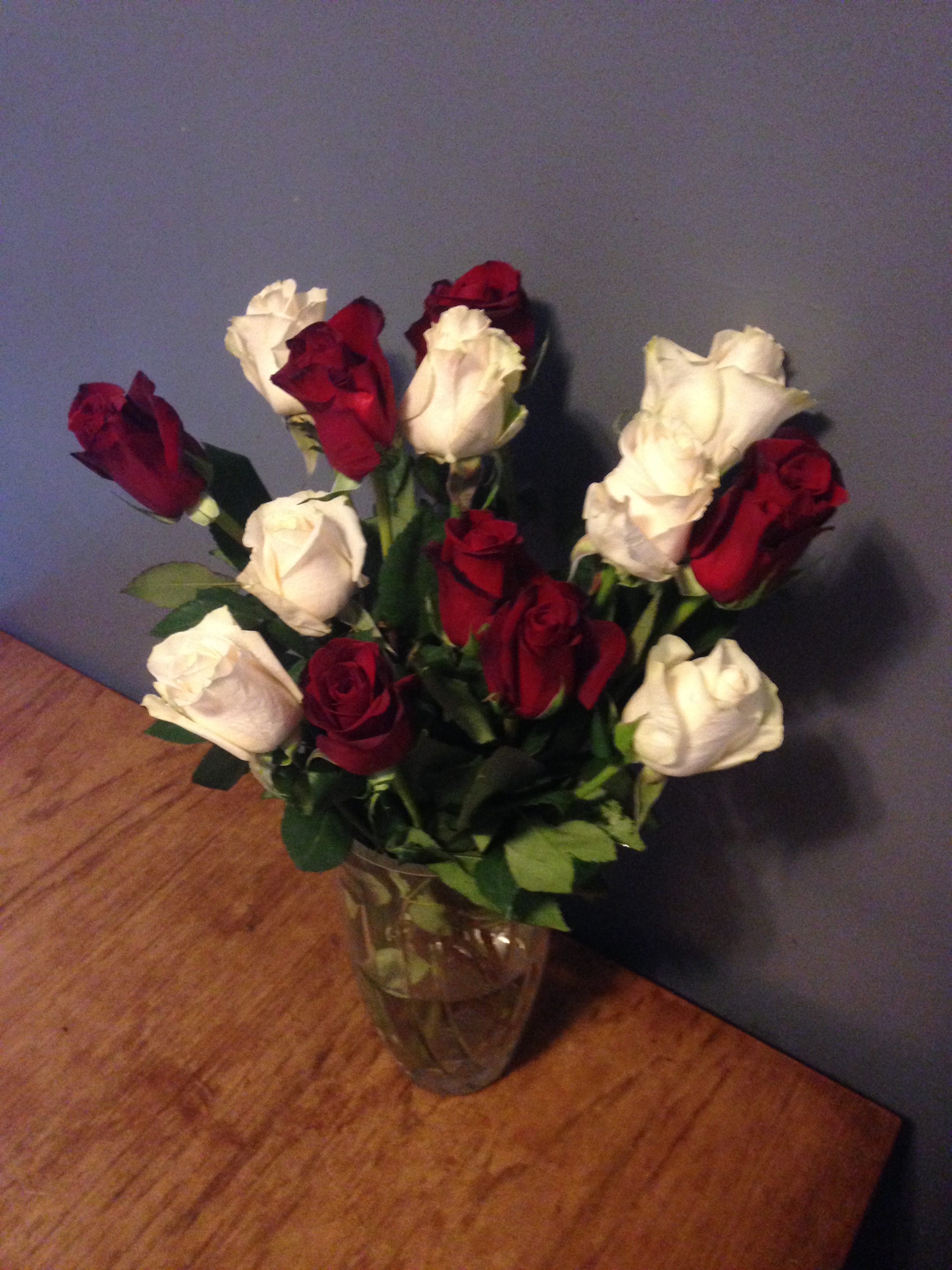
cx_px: 476
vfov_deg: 55.4
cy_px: 635
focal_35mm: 33
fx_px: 1210
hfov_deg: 42.9
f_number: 2.4
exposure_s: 1/15
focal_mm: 4.12
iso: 400
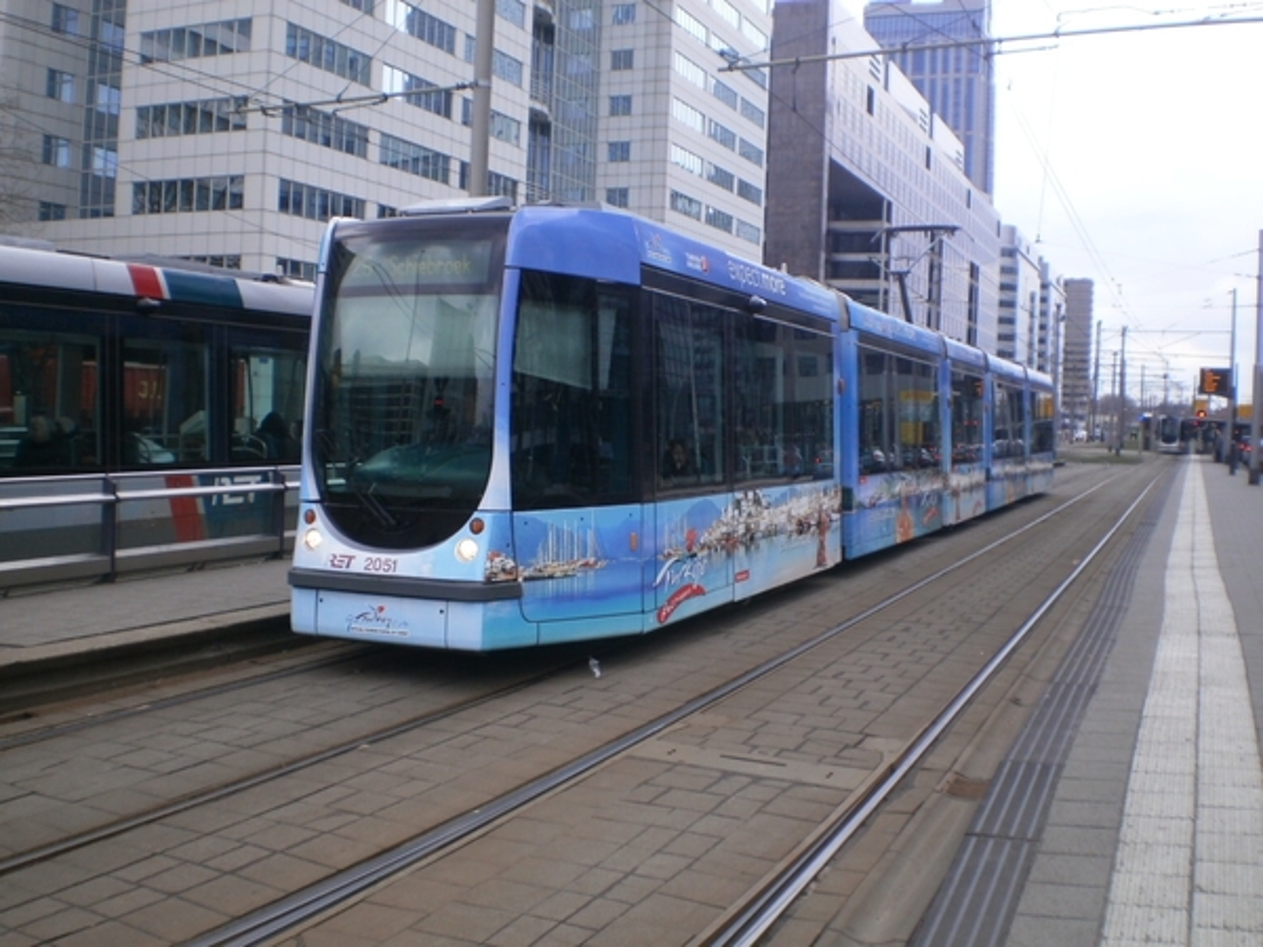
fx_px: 1313
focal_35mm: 36
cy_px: 474
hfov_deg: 51.4
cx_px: 632
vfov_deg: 39.7
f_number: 4.6
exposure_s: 1/160
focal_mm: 6.3
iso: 100
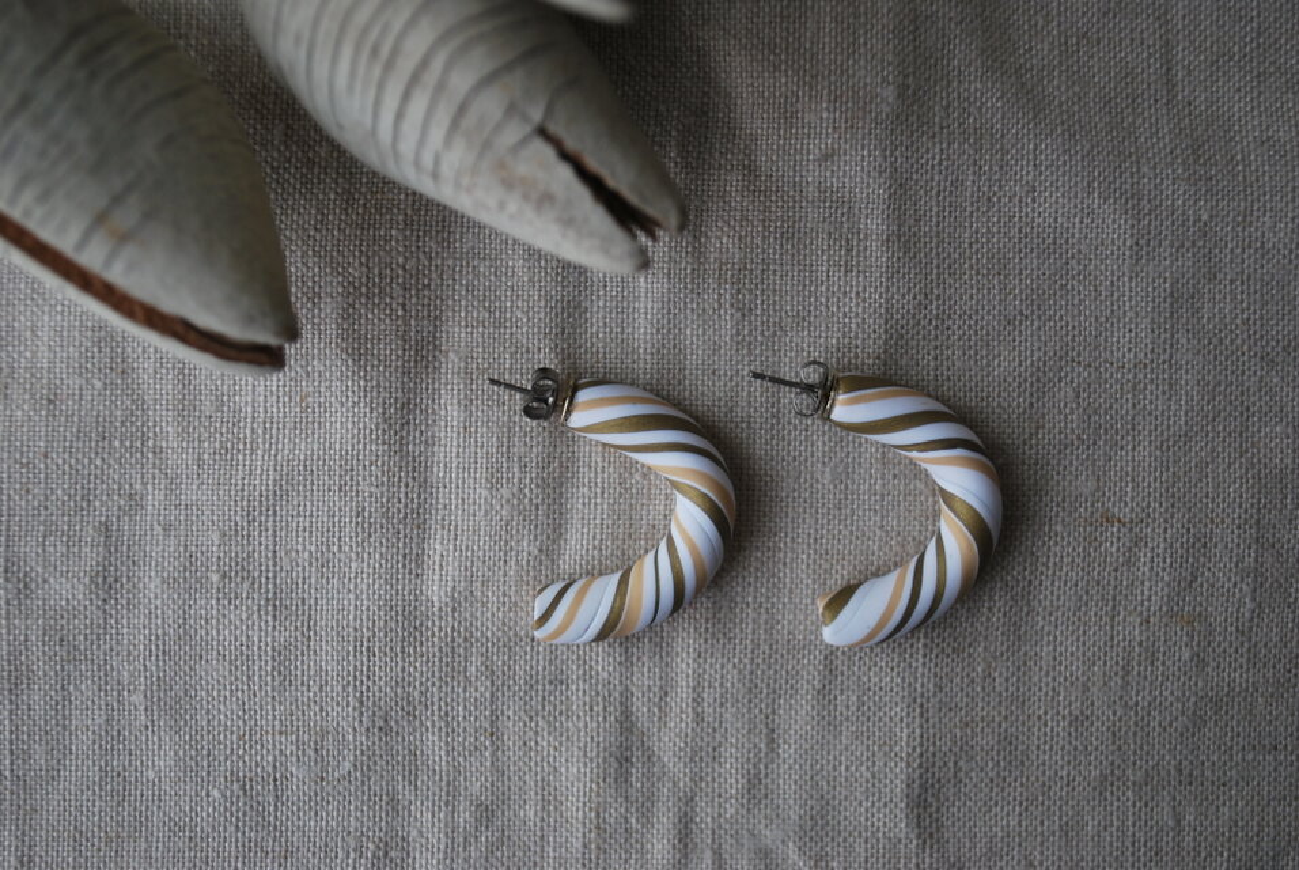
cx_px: 650
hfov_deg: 41.1
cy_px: 435
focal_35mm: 48
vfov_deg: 28.2
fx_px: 1734
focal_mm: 32
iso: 200
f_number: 4.8
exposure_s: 1/80
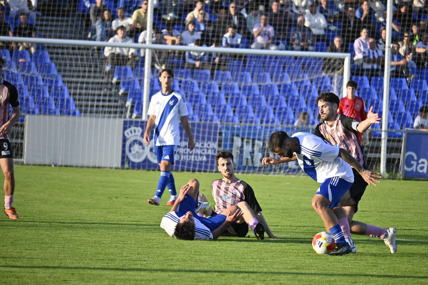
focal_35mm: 431
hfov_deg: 4.8
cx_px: 241
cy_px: 154
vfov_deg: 3.2
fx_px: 5123
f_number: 6.3
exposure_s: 1/800
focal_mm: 240
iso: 500
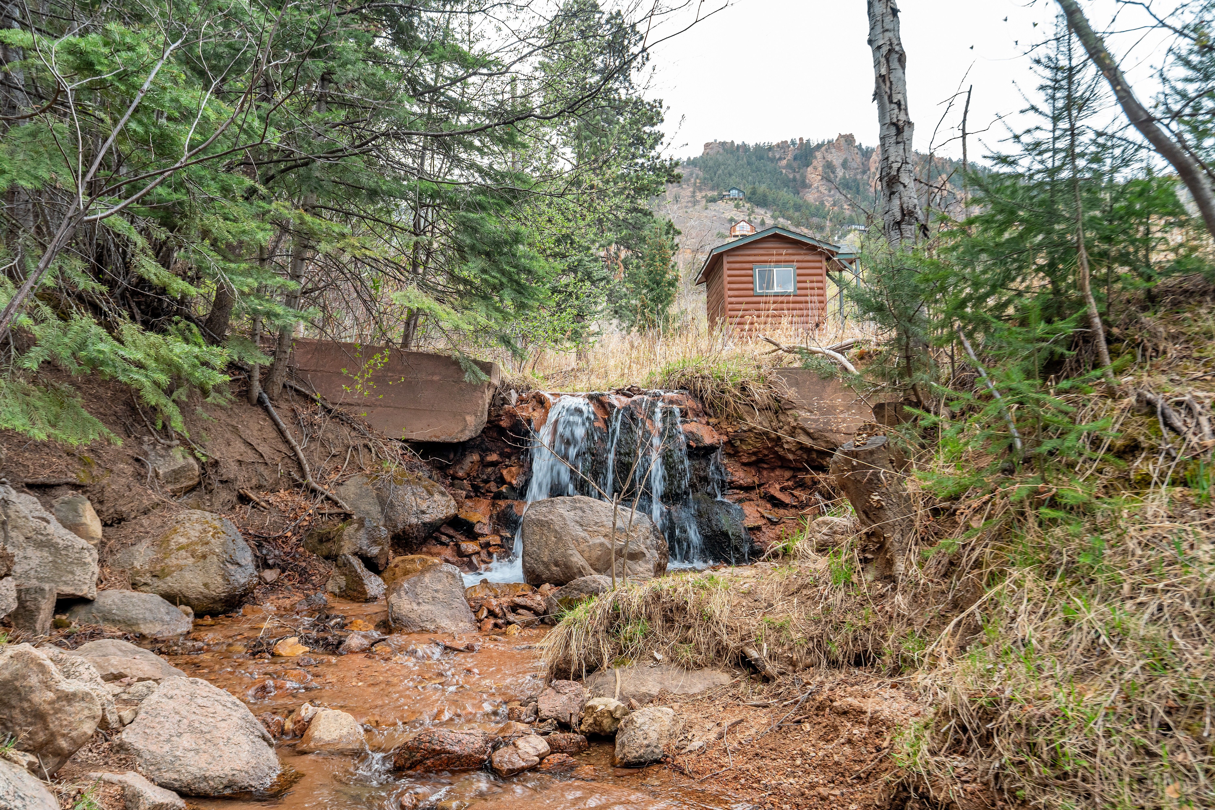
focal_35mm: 30
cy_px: 405
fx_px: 1012
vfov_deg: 43.6
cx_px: 608
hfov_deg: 61.9
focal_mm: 30
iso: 320
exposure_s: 1/50
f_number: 7.1
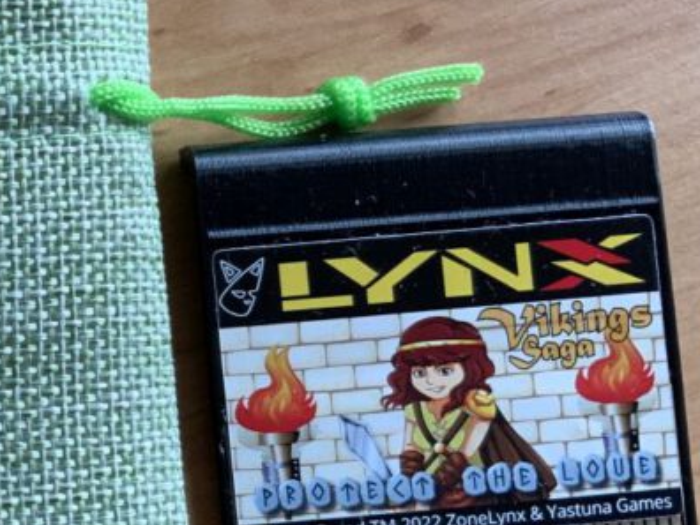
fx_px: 1517
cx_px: -147
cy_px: 384
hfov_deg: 23.6
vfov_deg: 19.5
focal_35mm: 75
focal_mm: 3
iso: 64
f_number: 1.8
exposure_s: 1/100
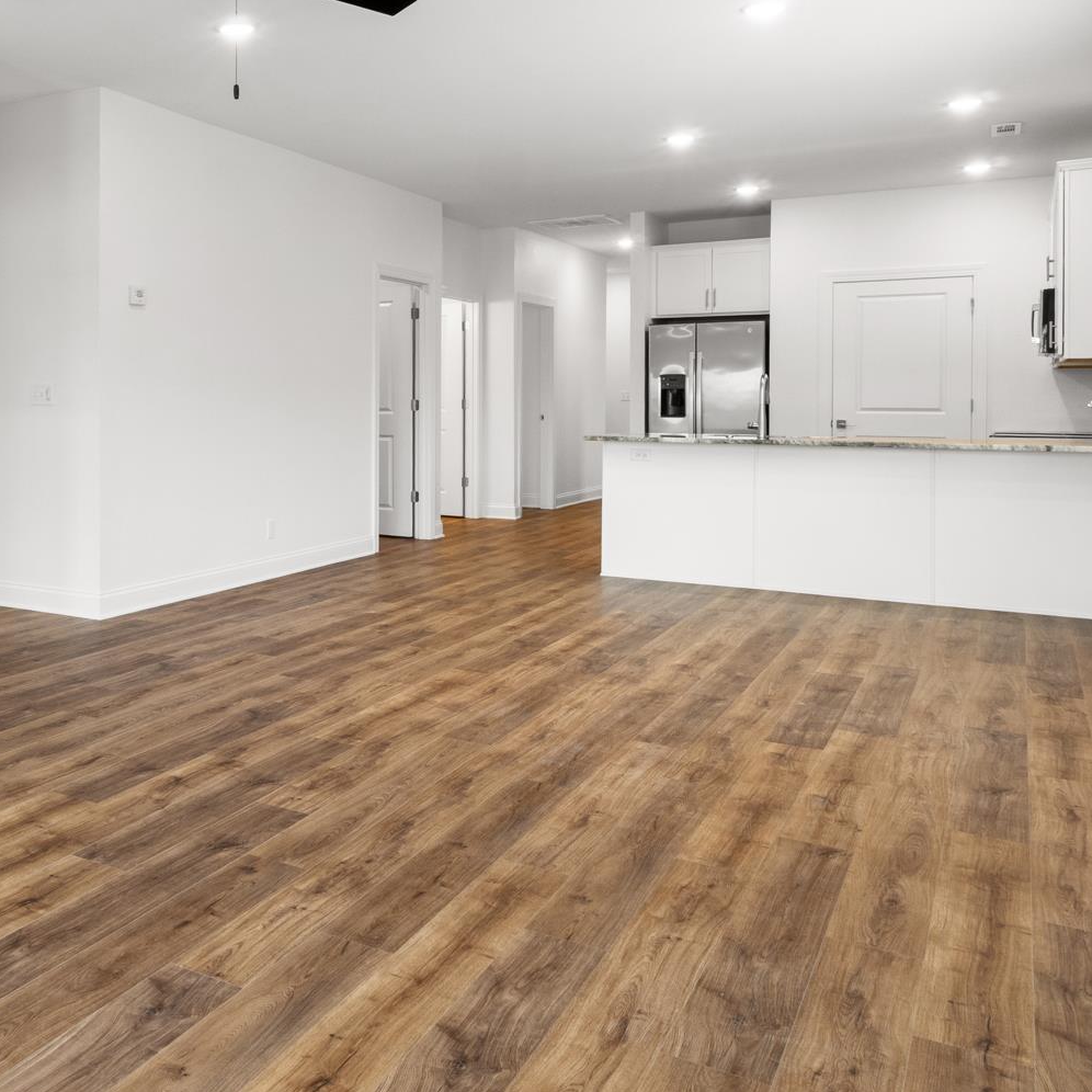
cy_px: 403
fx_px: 1142
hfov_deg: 47.5
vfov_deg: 50.5
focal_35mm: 32
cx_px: 174
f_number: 9
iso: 200
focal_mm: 10
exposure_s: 1.3
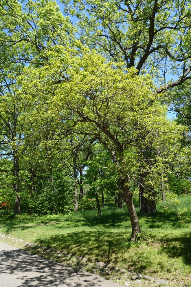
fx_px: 247
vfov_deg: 60.3
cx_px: 94
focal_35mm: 31
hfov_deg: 42.3
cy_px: 140
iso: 125
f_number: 5.6
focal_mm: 11.32
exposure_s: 1/200
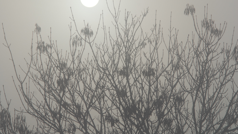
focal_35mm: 284
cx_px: 119
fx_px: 1792
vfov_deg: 4.3
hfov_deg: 7.6
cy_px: 62
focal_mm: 180
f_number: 8
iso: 100
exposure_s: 1/320
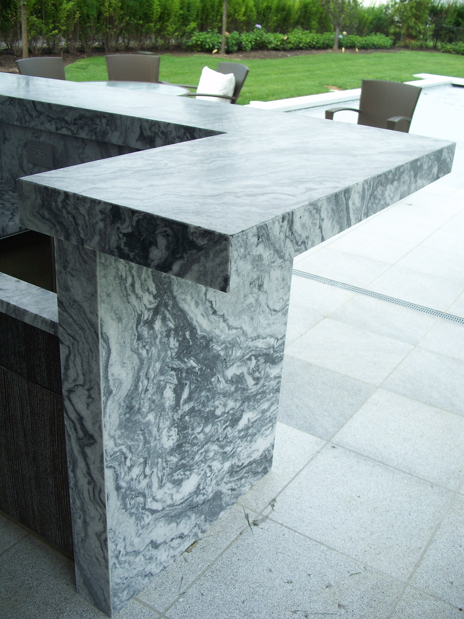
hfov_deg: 38.7
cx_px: 232
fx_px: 661
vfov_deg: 50.1
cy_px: 310
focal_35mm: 37
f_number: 2.8
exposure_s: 1/250
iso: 64
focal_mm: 7.8
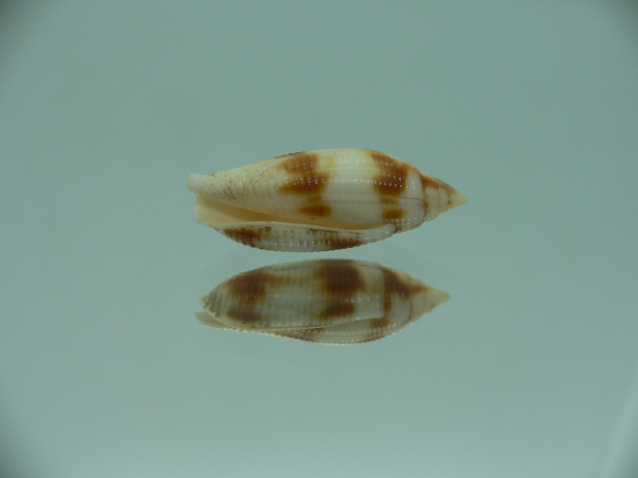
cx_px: 319
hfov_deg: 52.6
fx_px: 645
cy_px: 239
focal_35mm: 35
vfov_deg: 40.7
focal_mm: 4.6
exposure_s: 1/80
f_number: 2.8
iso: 80
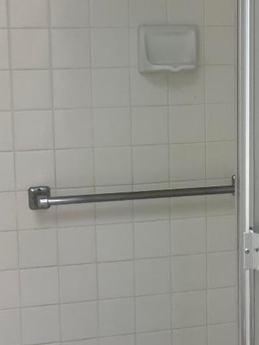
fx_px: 868
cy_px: 166
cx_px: 148
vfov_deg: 22.5
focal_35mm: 87
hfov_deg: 17.0
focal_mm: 6
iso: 160
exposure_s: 1/120
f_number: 2
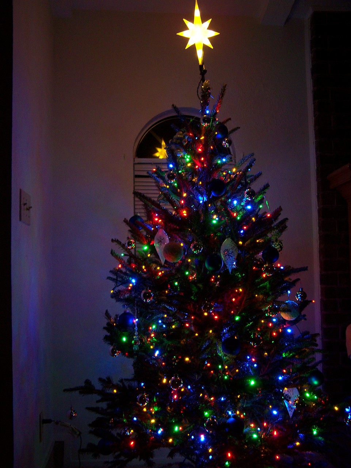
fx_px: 513
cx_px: 176
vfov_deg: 49.0
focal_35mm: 38
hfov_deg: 37.7
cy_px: 234
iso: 160
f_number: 2.8
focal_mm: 6.3
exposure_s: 1/8
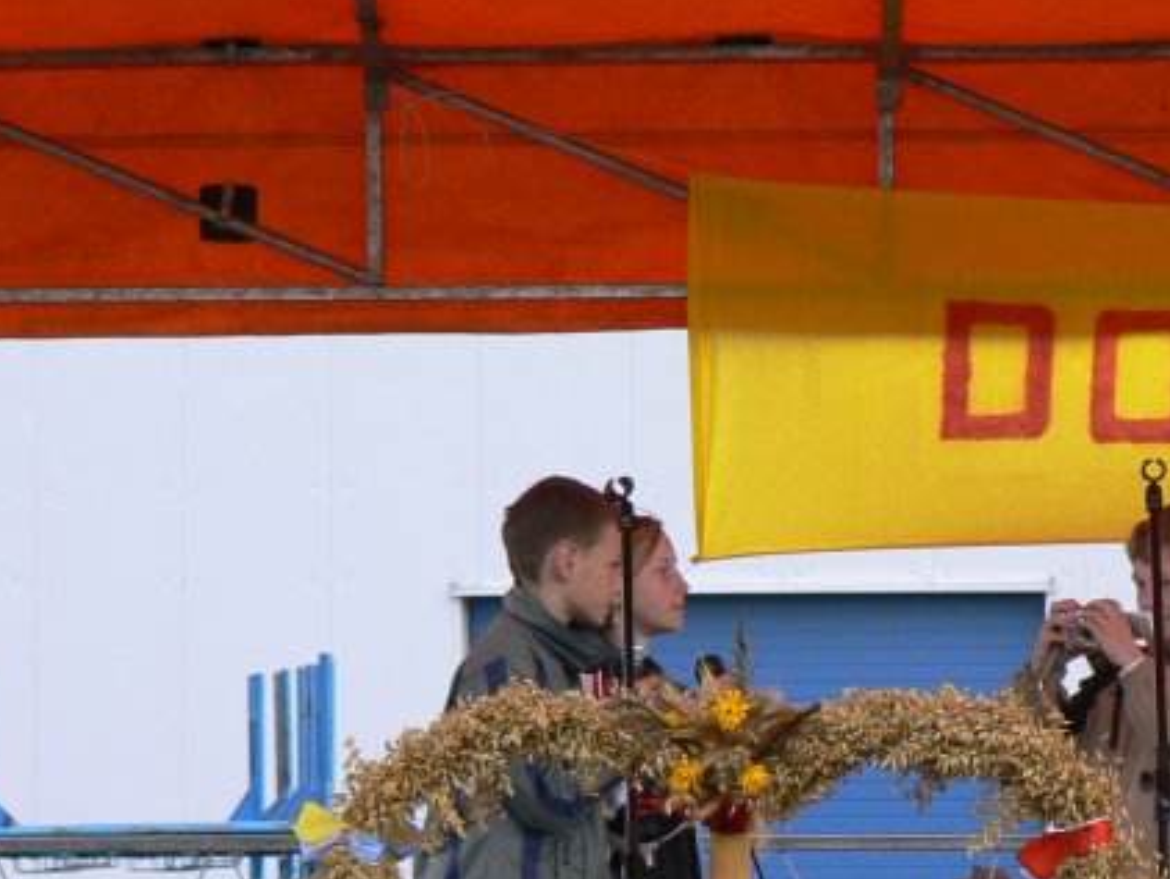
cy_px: 765
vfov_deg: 3.9
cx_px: 1087
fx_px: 12885
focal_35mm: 381
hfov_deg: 5.2
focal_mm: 33.5
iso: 80
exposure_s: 1/160
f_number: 5.6
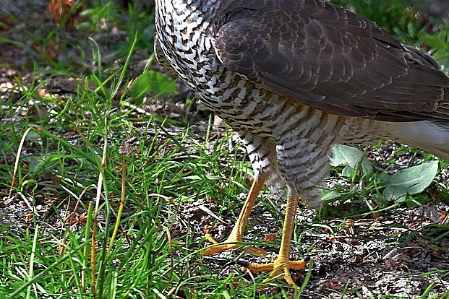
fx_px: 15826
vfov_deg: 1.1
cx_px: 264
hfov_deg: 1.6
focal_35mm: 1269
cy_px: 66
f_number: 6.3
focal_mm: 500
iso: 200
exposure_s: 1/400
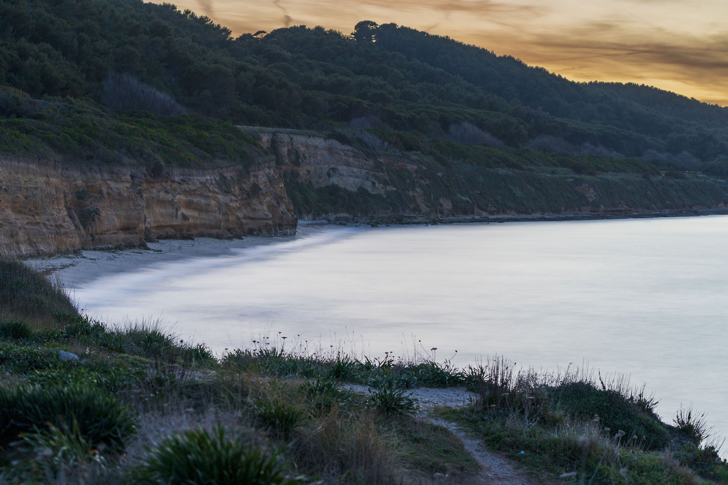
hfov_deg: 20.4
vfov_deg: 13.7
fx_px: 2022
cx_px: 364
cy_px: 242
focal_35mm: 100
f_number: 5.6
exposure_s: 30
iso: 400
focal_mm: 100
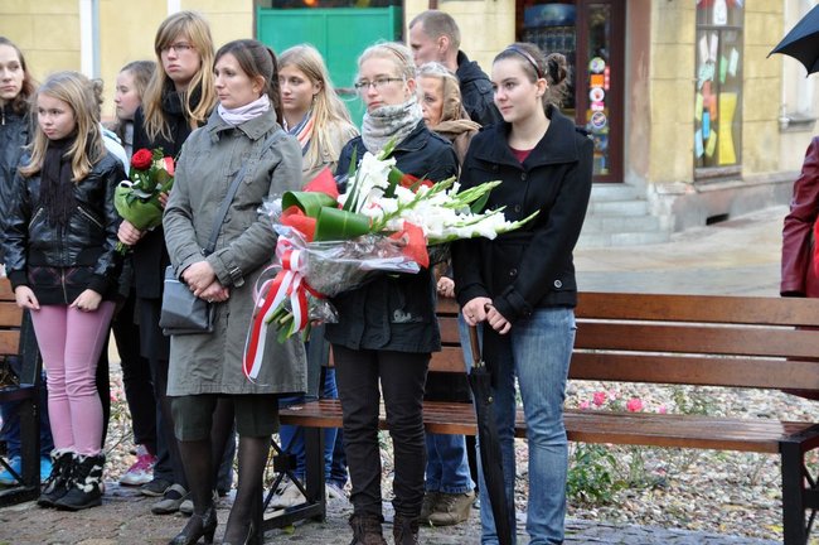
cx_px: 410
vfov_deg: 11.4
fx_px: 2727
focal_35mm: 120
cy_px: 272
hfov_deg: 17.1
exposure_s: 1/80
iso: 450
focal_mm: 80
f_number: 5.3
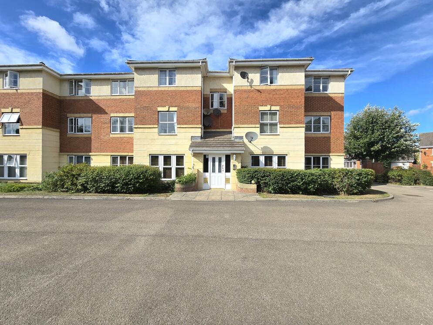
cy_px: 162
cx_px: 216
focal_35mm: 13
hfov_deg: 106.2
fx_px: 163
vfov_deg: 89.9
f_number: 2.2
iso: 50
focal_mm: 2.2
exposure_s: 1/2500
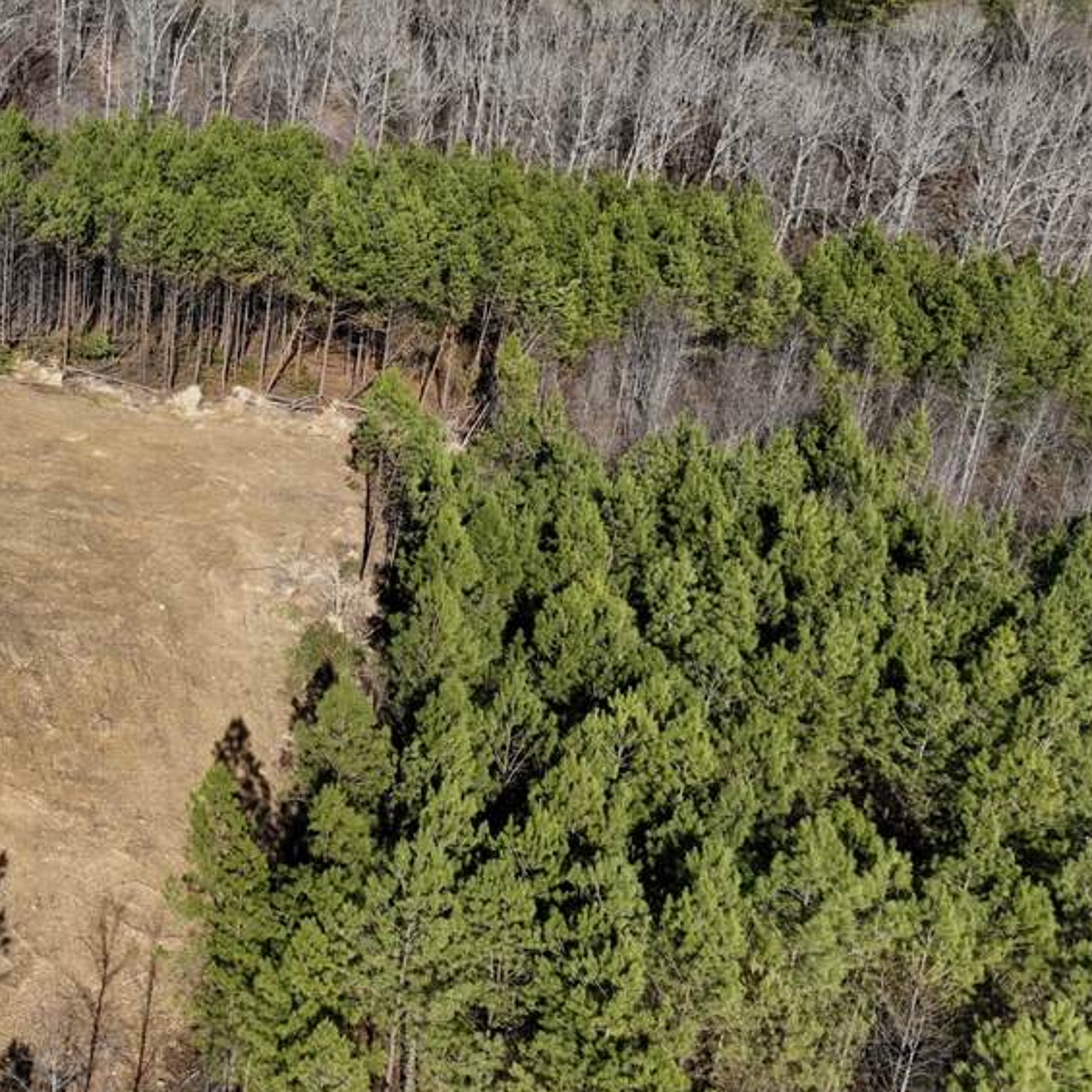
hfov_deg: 32.2
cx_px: -33
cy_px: 335
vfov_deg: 34.9
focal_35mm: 48
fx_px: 1713
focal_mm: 12.29
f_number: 2.8
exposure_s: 1/2500
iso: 200
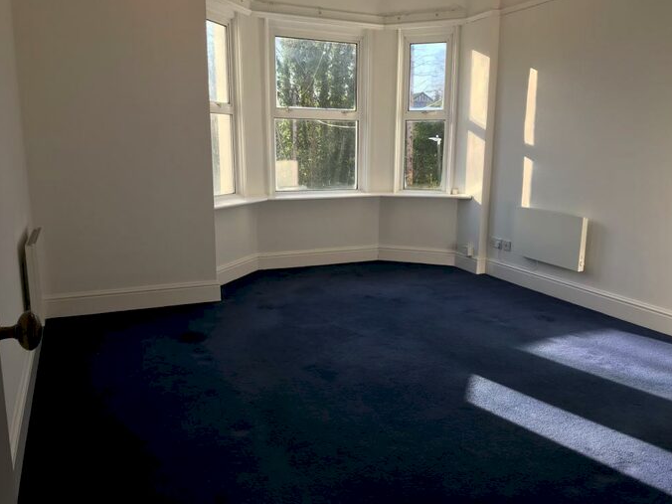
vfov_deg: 48.2
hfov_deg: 61.7
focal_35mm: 29
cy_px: 256
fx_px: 563
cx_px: 345
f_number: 1.8
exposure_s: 1/268
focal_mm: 3.99
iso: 20
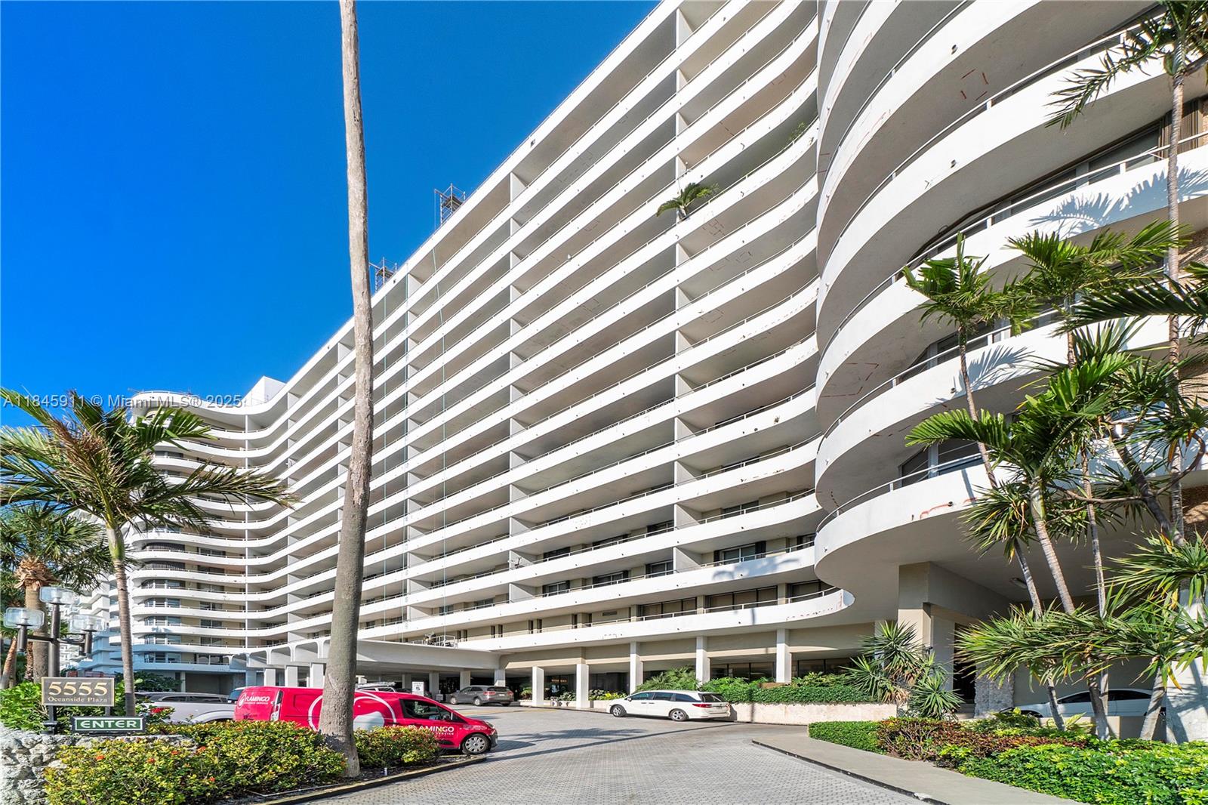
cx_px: 604
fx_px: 503
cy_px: 402
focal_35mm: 15
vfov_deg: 77.3
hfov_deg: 100.4
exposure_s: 1/160
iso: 100
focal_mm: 10
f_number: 11
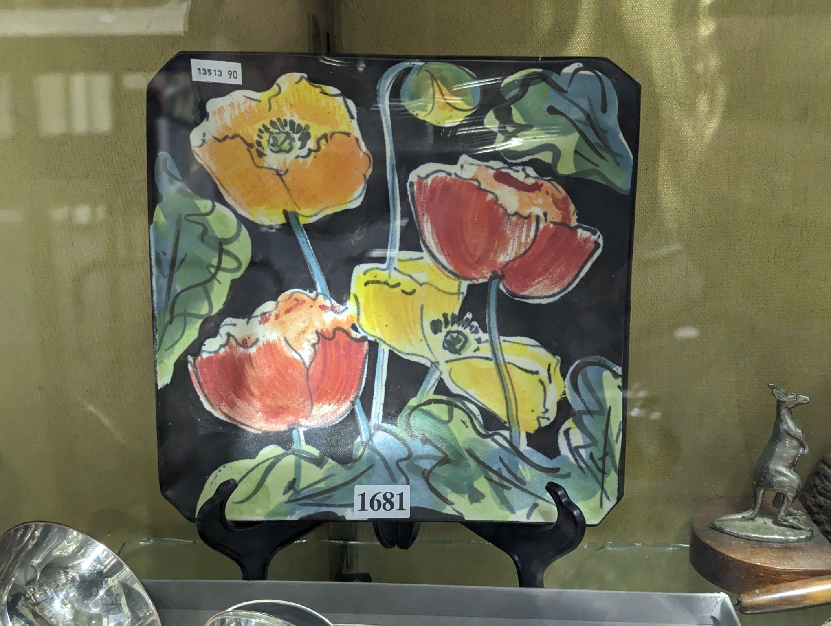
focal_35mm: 48
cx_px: 416
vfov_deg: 30.3
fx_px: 1154
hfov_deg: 39.6
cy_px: 313
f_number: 1.85
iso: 712
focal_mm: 6.81
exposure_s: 1/113
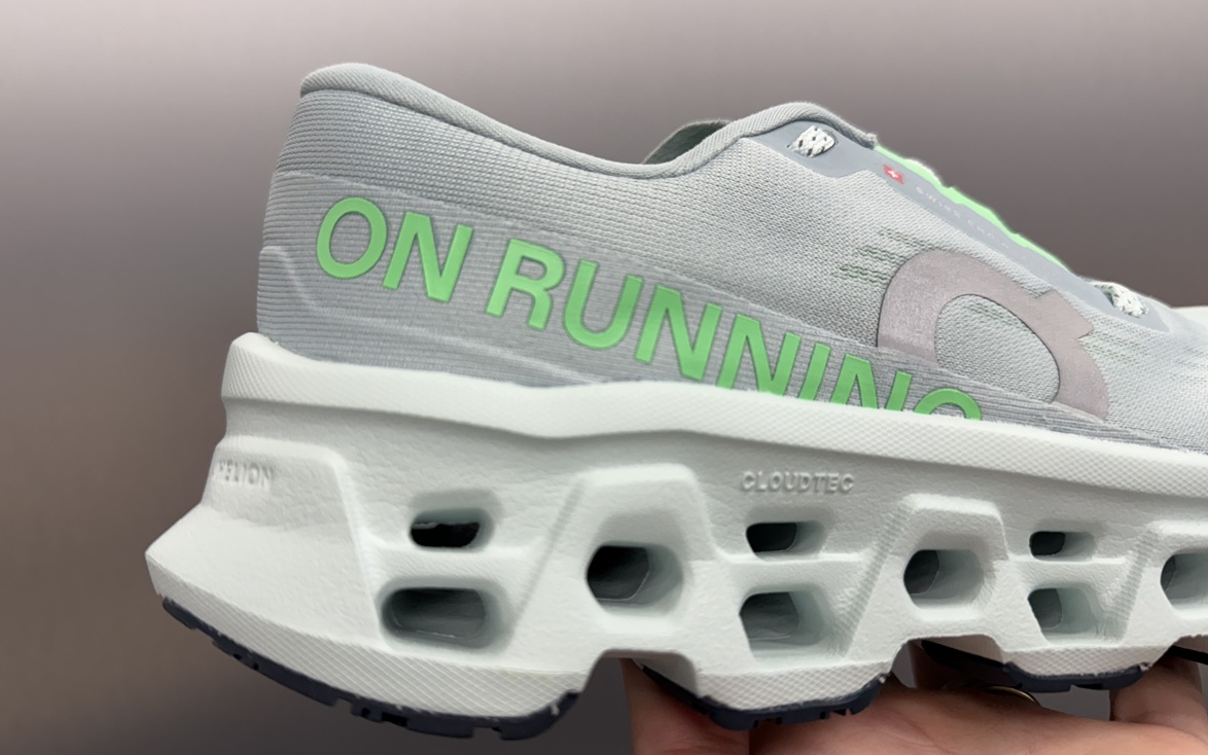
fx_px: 856
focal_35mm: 26
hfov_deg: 70.4
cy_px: 378
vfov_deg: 47.6
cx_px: 599
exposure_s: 1/120
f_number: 1.78
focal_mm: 6.76
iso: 160
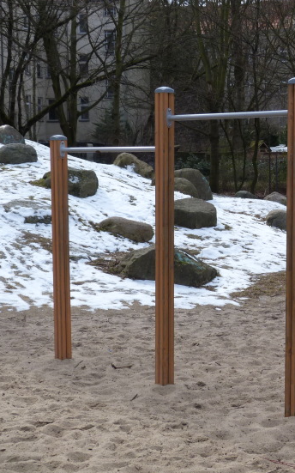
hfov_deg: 16.0
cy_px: 242
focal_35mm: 80
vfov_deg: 25.8
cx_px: 280
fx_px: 1030
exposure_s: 1/250
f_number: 4
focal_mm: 9.4
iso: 80
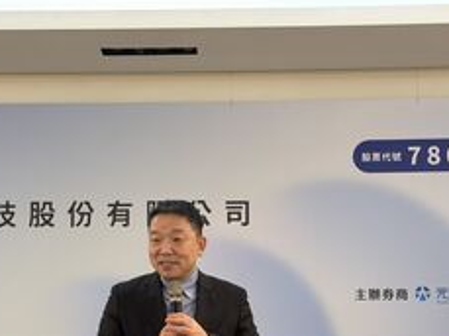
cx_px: 175
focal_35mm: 84
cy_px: 283
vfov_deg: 17.3
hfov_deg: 23.3
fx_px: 1088
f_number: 1.78
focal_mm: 6.76
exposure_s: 1/60
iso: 200
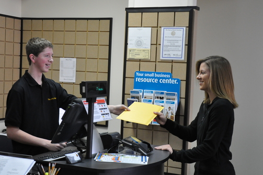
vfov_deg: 21.0
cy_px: 86
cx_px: 112
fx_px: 471
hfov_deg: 31.1
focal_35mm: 65
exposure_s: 1/125
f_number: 4.5
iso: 2000
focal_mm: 35
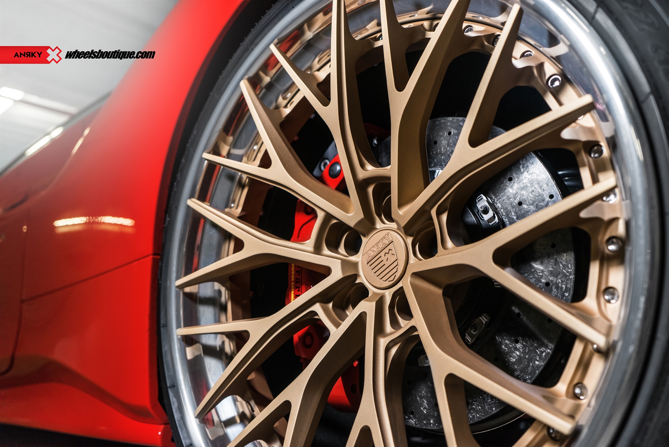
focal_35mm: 32
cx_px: 334
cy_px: 224
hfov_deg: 58.7
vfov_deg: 41.1
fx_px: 595
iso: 500
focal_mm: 32
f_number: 4
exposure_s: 1/80
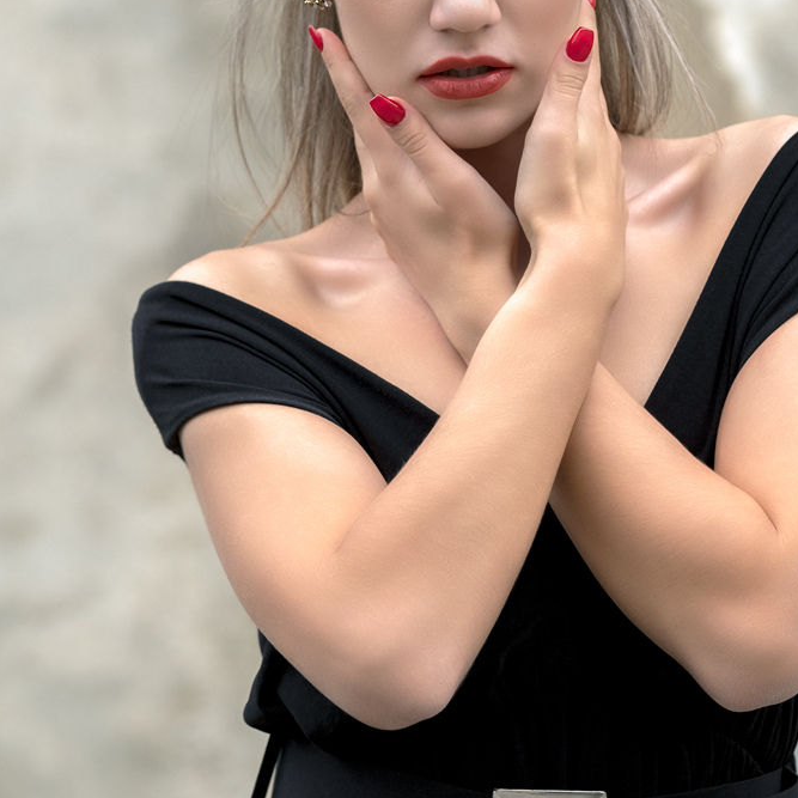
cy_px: 321
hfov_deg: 8.0
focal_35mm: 220
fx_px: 5738
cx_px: 508
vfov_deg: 8.0
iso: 320
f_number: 2.8
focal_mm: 90
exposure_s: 1/240
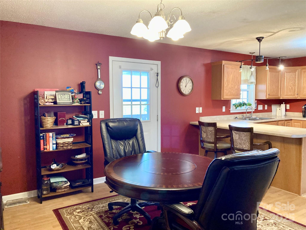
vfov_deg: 49.7
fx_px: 248
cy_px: 115
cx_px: 153
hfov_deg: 63.4
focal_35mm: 28
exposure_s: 1/40
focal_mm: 3.99
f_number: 1.8
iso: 250
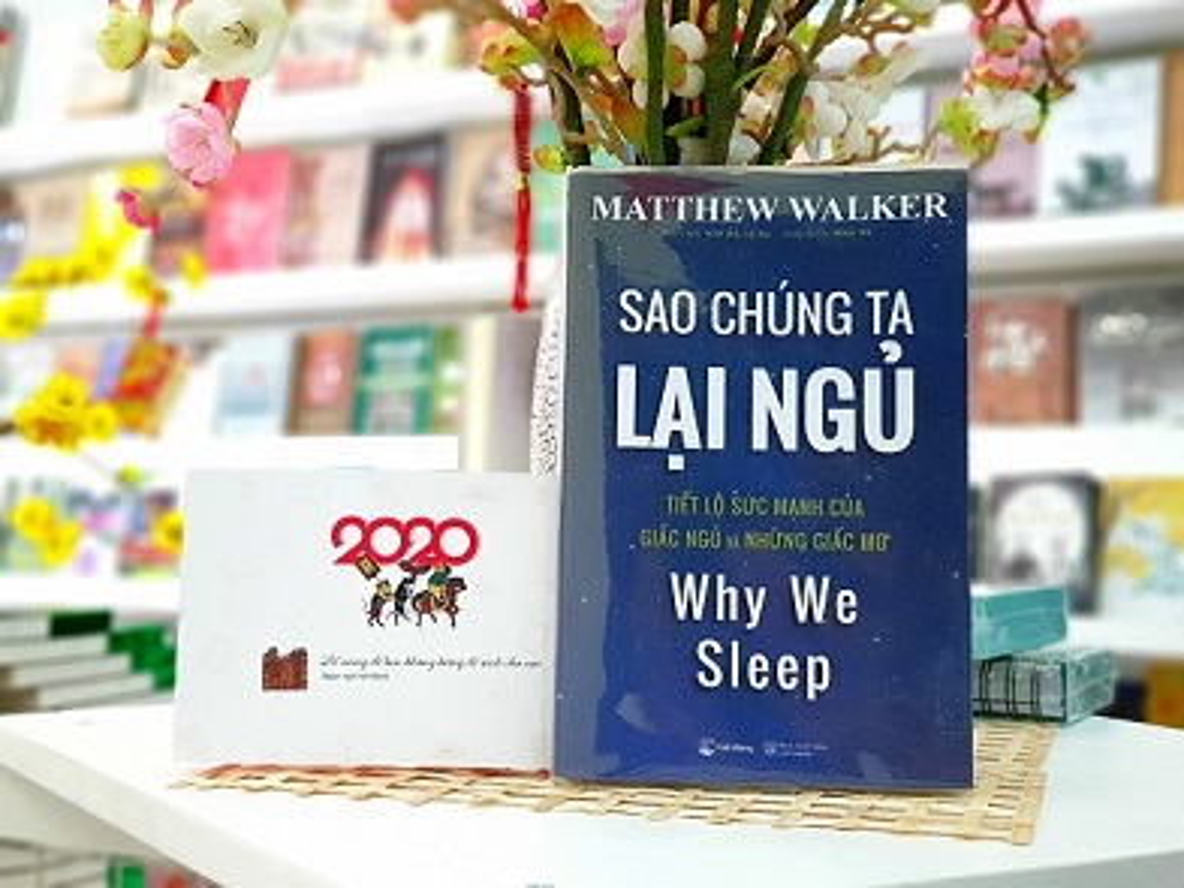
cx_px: 592
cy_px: 444
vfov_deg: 28.0
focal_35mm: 52
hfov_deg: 36.8
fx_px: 1779
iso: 250
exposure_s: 1/25
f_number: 2.4
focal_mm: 6
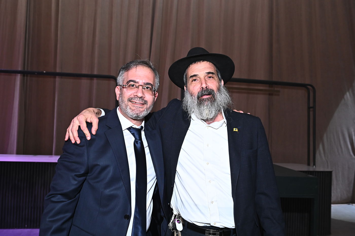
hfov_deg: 60.3
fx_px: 306
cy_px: 118
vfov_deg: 42.3
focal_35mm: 31
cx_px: 178
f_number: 5
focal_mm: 31
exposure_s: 1/200
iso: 2500
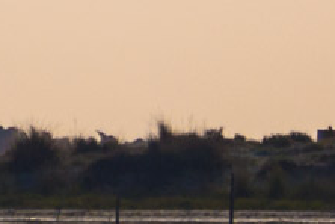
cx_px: 620
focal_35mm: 2431
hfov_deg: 0.8
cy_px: 204
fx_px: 22620
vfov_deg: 0.6
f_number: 6.3
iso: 400
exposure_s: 1/4000
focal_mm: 300
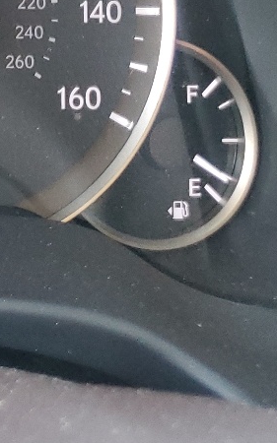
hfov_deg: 10.8
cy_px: -60
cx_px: -445
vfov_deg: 20.1
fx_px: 1184
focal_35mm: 98
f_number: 1.5
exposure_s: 1/50
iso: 159
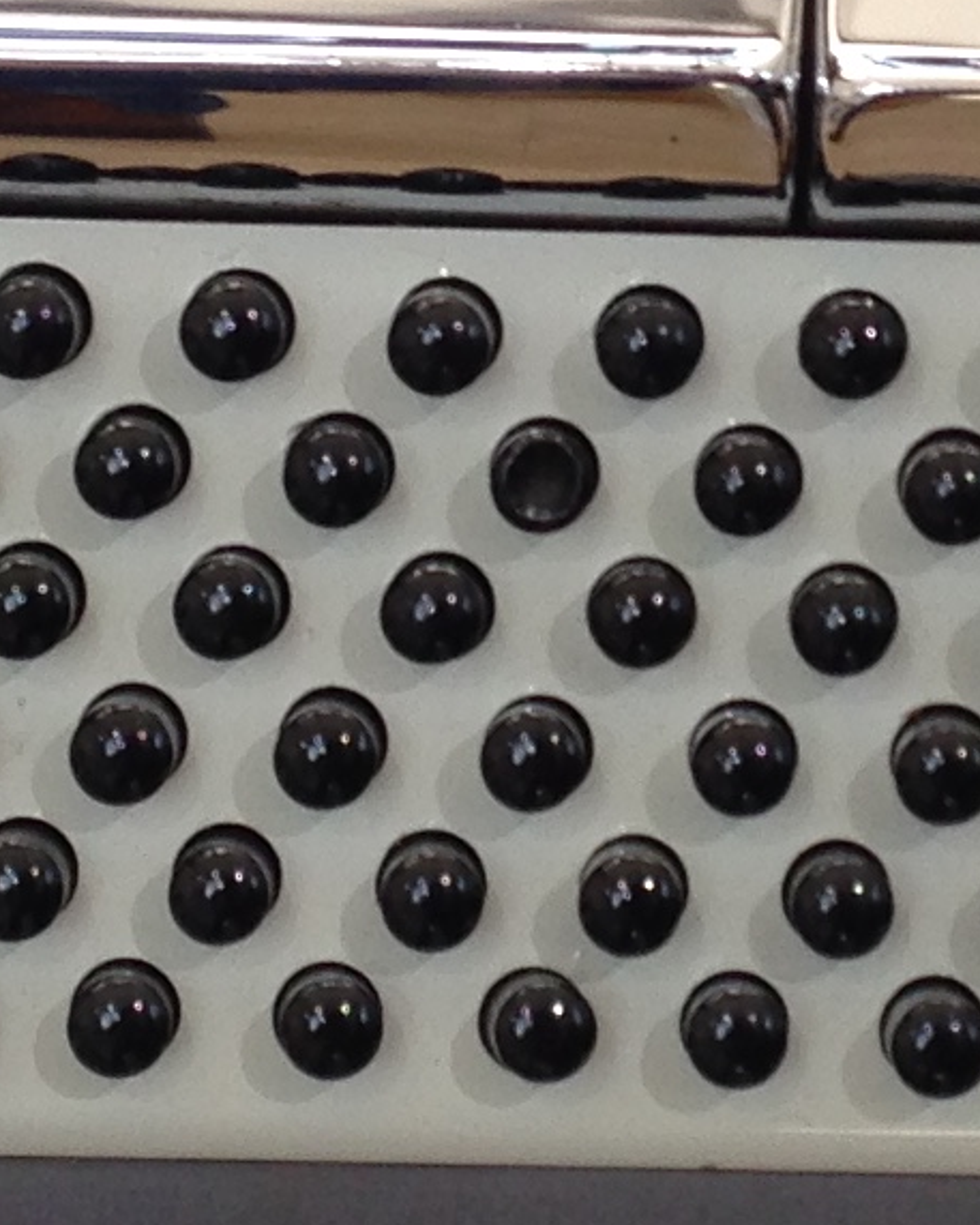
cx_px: 834
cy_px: 191
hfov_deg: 8.4
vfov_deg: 10.4
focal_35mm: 184
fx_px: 6669
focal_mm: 4.12
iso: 50
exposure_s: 1/40
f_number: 2.4
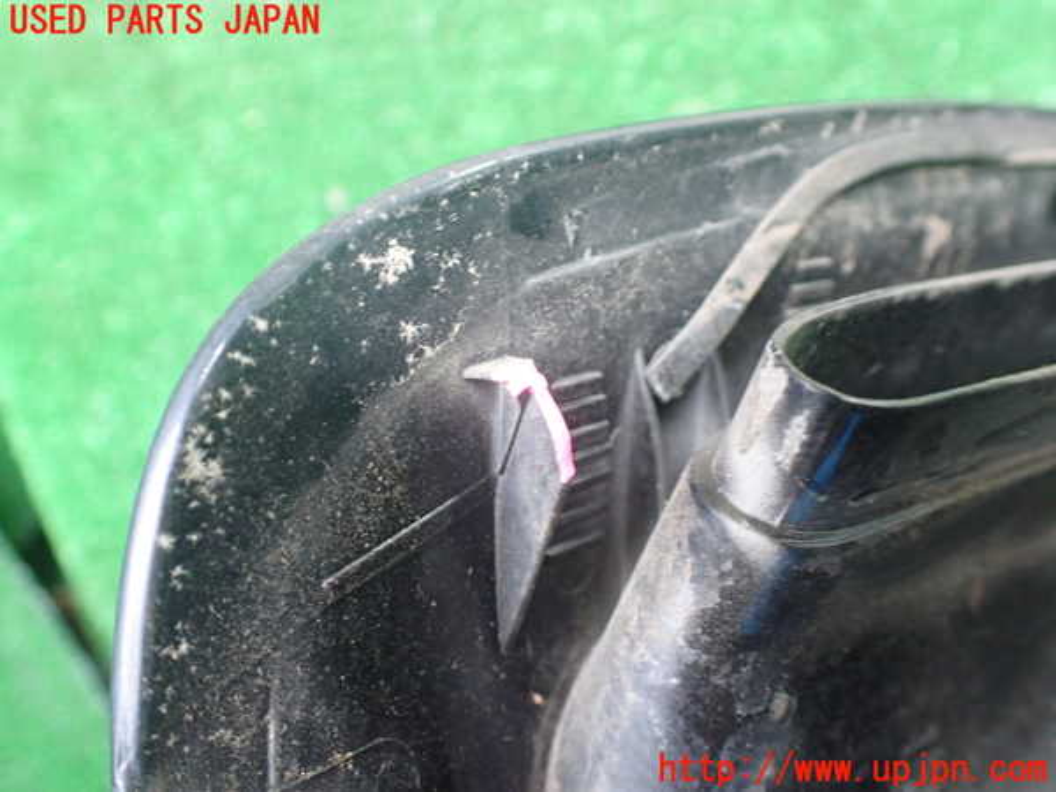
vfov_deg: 46.8
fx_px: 915
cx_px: 528
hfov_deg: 60.0
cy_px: 396
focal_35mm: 30
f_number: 2.3
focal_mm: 5.4
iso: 800
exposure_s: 1/50
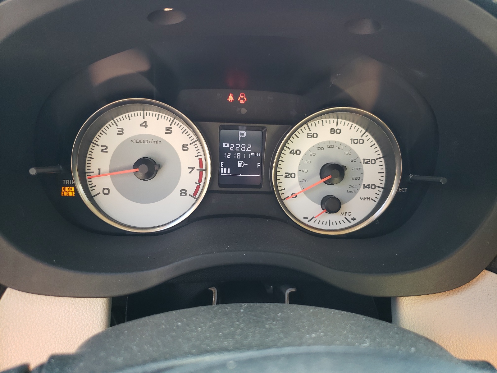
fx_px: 373
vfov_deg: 53.1
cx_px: 248
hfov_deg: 67.3
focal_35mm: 26
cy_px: 186
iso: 89
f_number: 1.5
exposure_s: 1/120
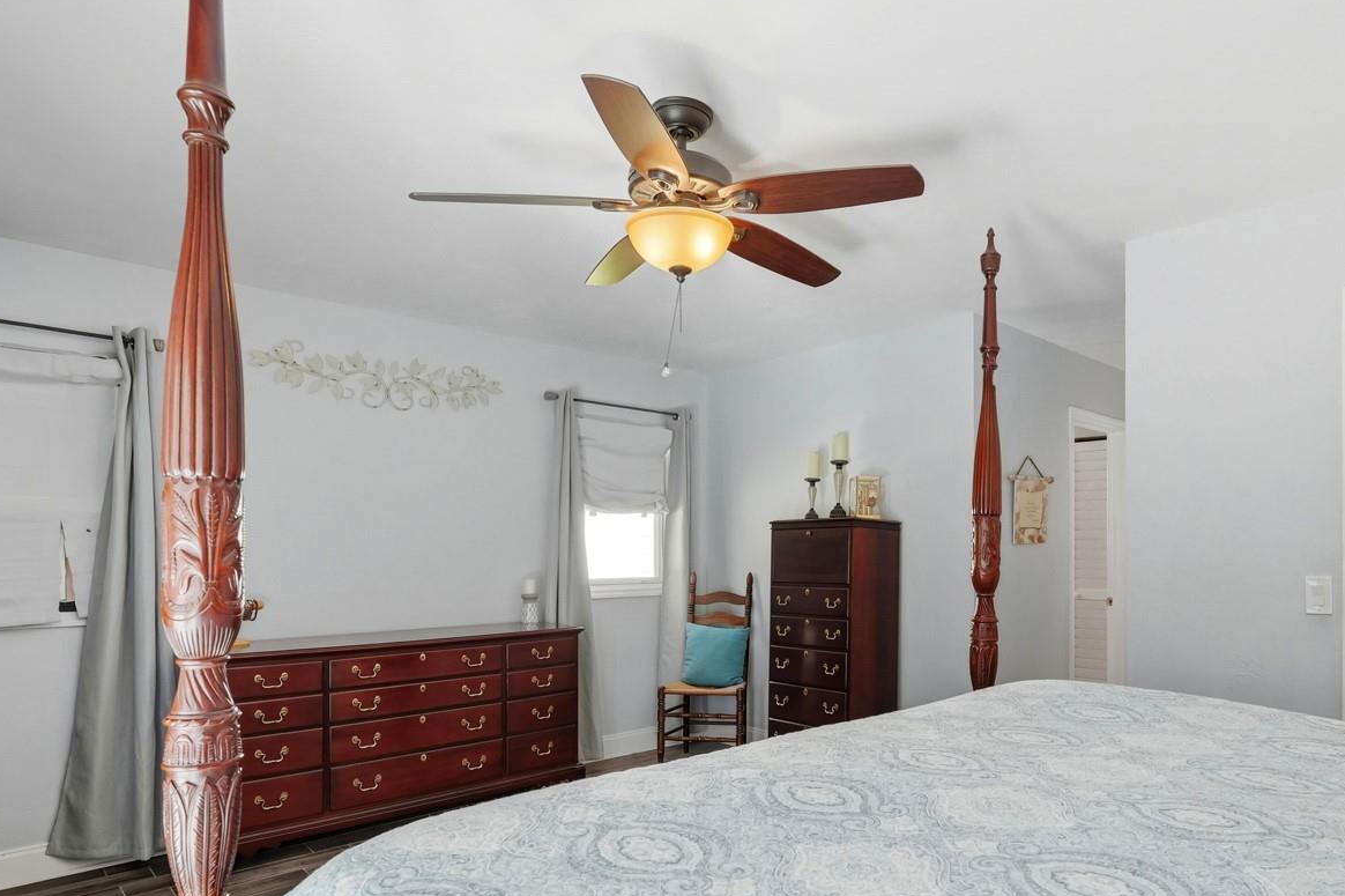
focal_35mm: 22
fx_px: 822
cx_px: 817
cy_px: 535
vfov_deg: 56.8
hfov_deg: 77.6
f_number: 8
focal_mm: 16
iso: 2500
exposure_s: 1/2500
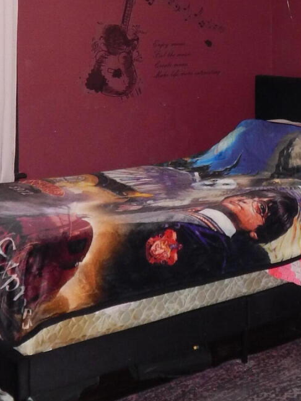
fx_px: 823
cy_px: 69
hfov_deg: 20.3
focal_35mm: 71
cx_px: 266
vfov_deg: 26.8
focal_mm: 4
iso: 200
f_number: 3
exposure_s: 1/30
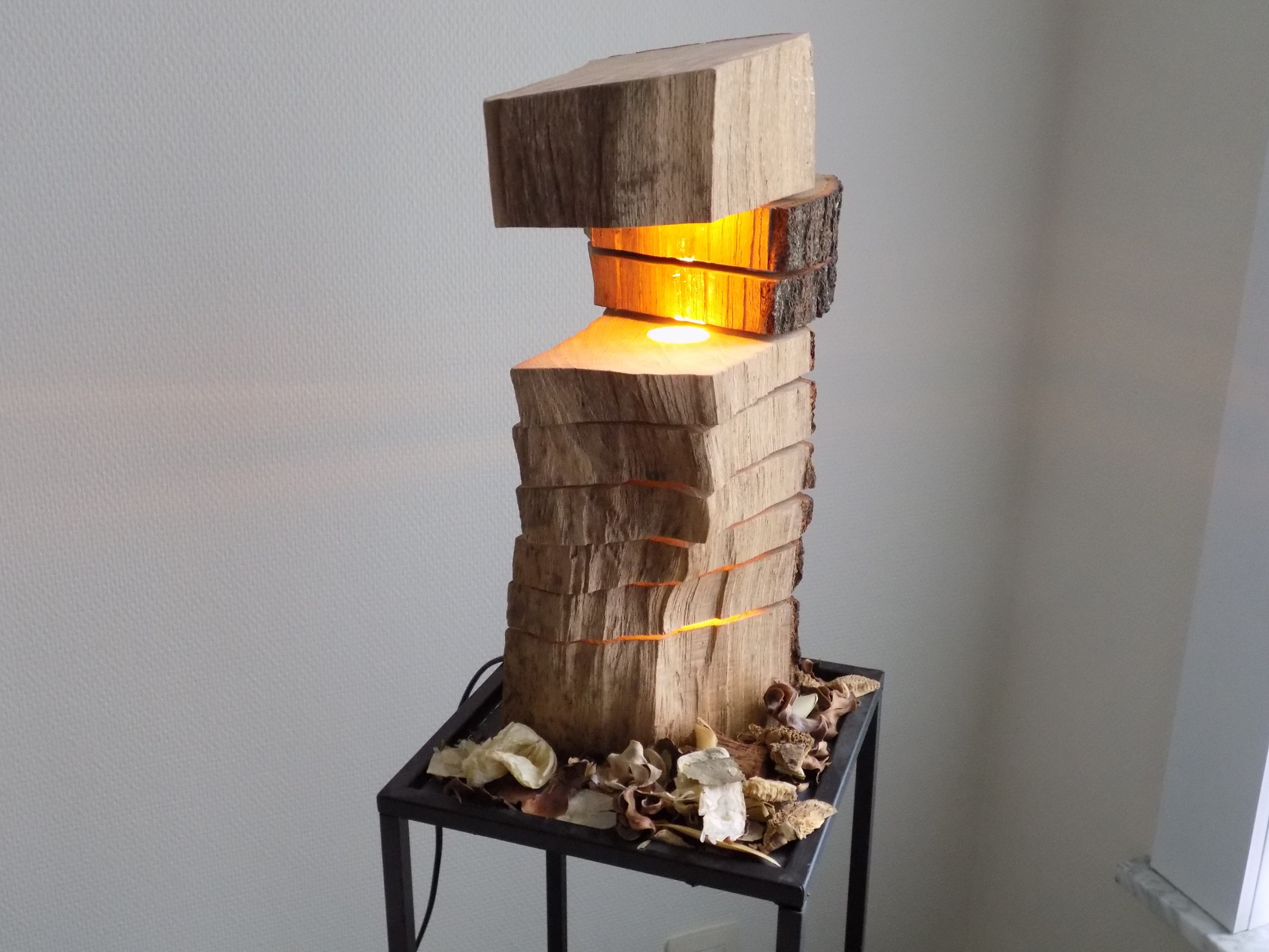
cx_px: 634
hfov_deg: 54.0
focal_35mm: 34
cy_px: 476
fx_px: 1246
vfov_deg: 41.8
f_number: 3.4
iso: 400
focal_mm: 6.1
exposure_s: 1/13
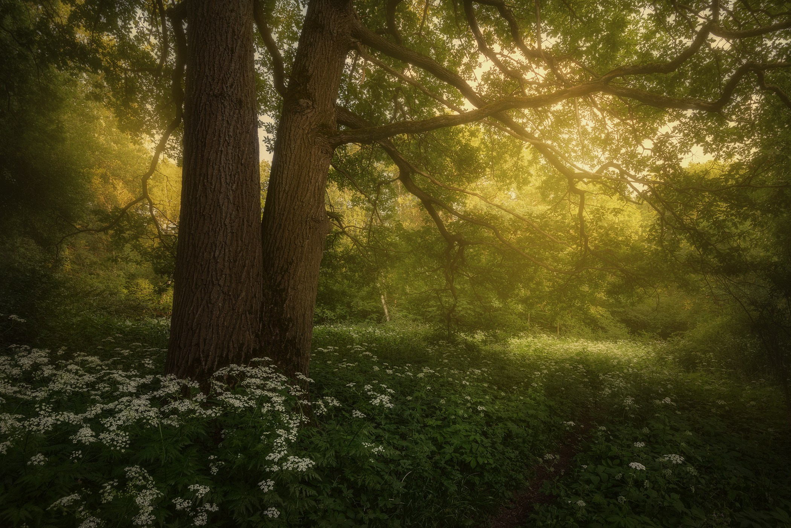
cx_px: 396
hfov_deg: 96.7
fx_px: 352
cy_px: 264
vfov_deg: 73.8
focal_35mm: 16
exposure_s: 1/30
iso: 640
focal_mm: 16
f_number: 11
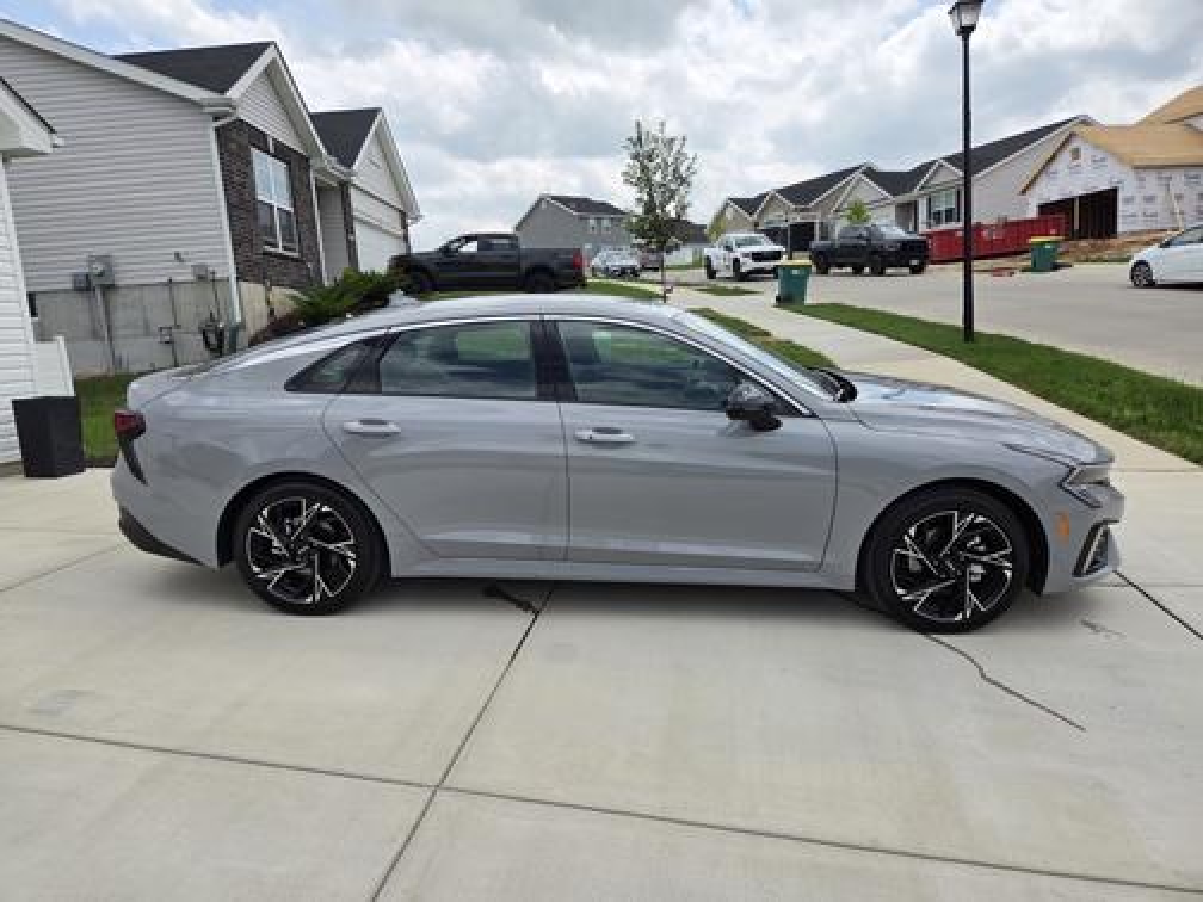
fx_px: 799
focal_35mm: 23
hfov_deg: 73.9
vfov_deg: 58.9
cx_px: 602
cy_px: 451
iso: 80
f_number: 1.8
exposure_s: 1/5129
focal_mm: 5.4
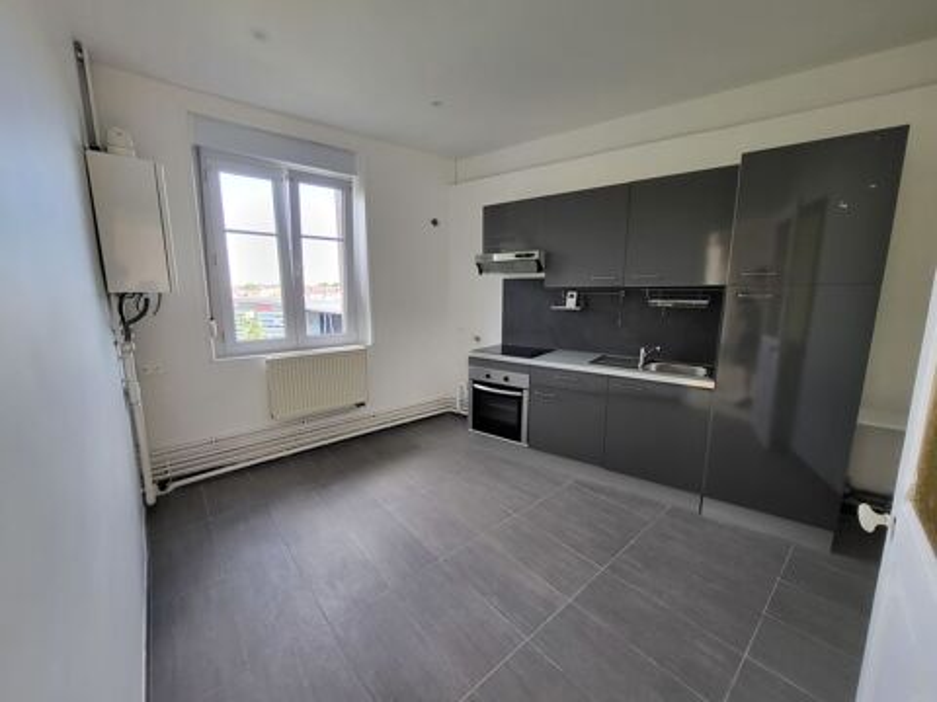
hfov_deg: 106.2
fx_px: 352
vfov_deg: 89.9
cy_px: 351
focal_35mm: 13
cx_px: 468
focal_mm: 1.74
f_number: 2.2
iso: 80
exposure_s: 1/50
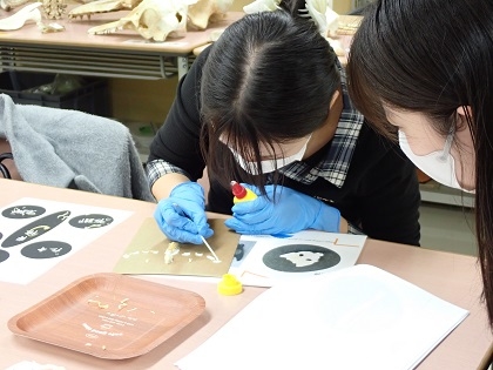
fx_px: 954
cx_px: 246
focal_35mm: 67
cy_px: 185
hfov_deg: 29.0
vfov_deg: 21.9
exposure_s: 1/60
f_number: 3.8
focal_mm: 11.88
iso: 500
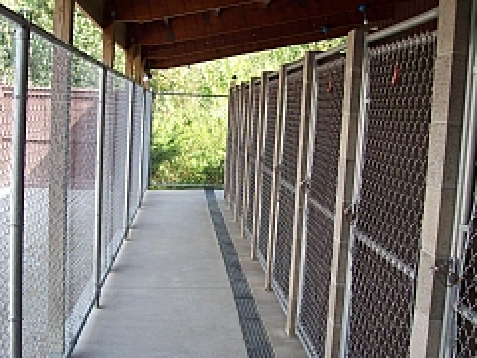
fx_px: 703
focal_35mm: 51
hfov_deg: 37.4
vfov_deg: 28.6
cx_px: 198
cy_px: 190
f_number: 2.7
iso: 80
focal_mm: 6
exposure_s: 1/198
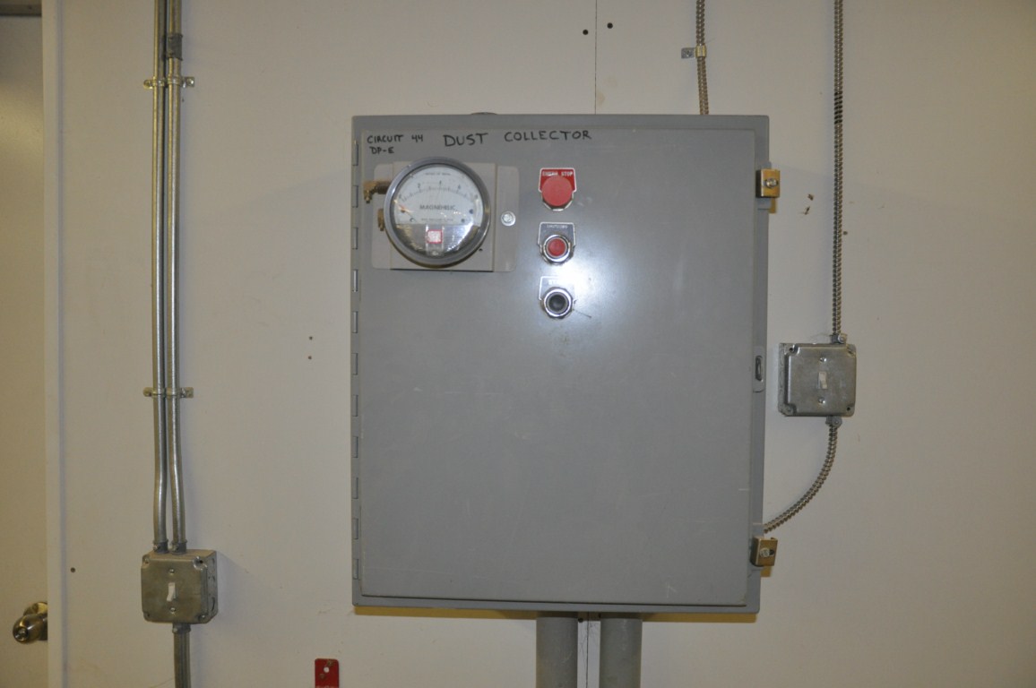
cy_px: 344
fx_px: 905
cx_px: 518
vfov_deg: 41.6
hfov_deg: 59.5
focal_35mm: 32
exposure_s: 1/60
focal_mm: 21
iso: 800
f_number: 3.8
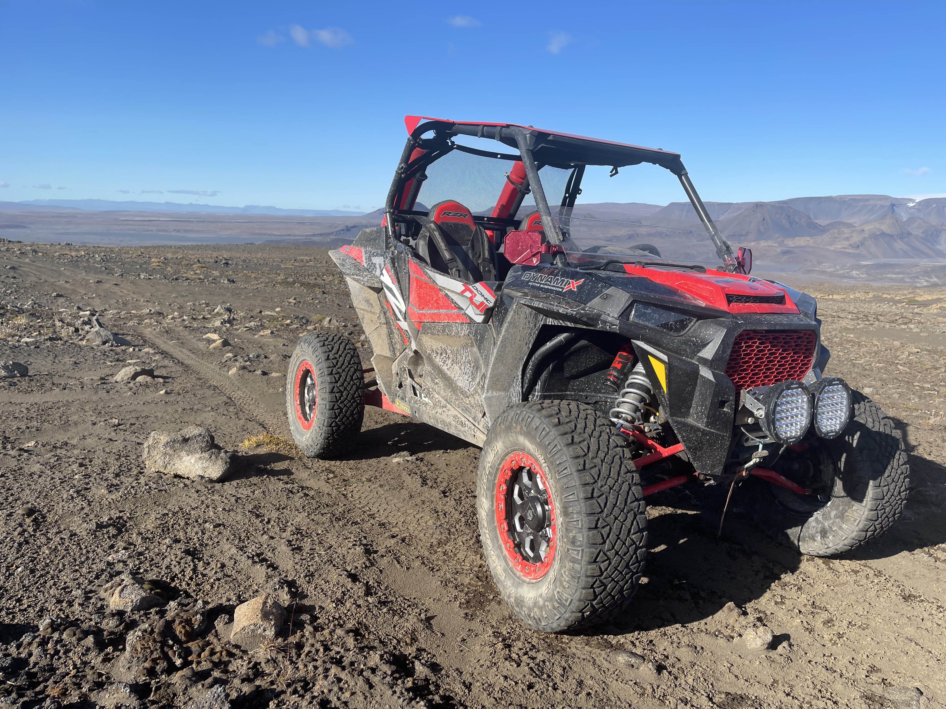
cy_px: 354
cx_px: 473
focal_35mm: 26
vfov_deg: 53.1
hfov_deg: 67.3
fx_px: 711
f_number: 1.6
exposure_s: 1/2786
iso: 32
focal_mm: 5.1
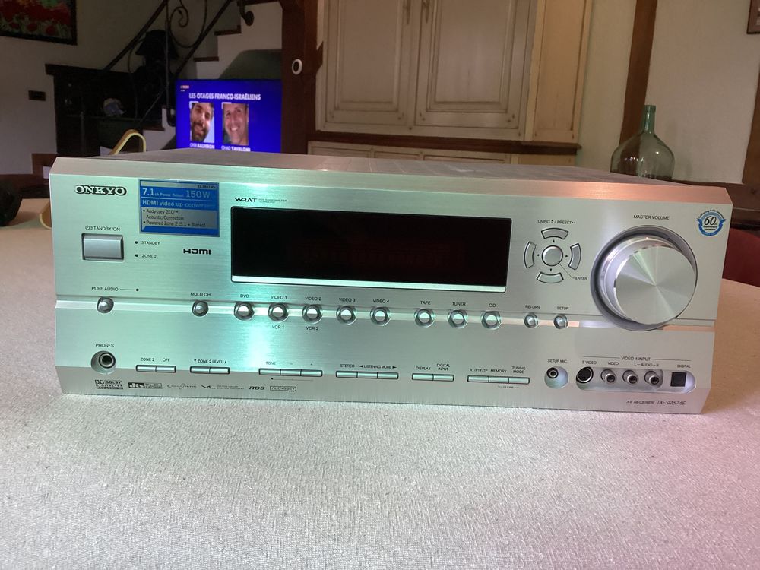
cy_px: 285
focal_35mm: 31
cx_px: 380
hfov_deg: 58.4
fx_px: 681
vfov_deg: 45.4
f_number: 2.4
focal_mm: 3.3
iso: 250
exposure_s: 1/50
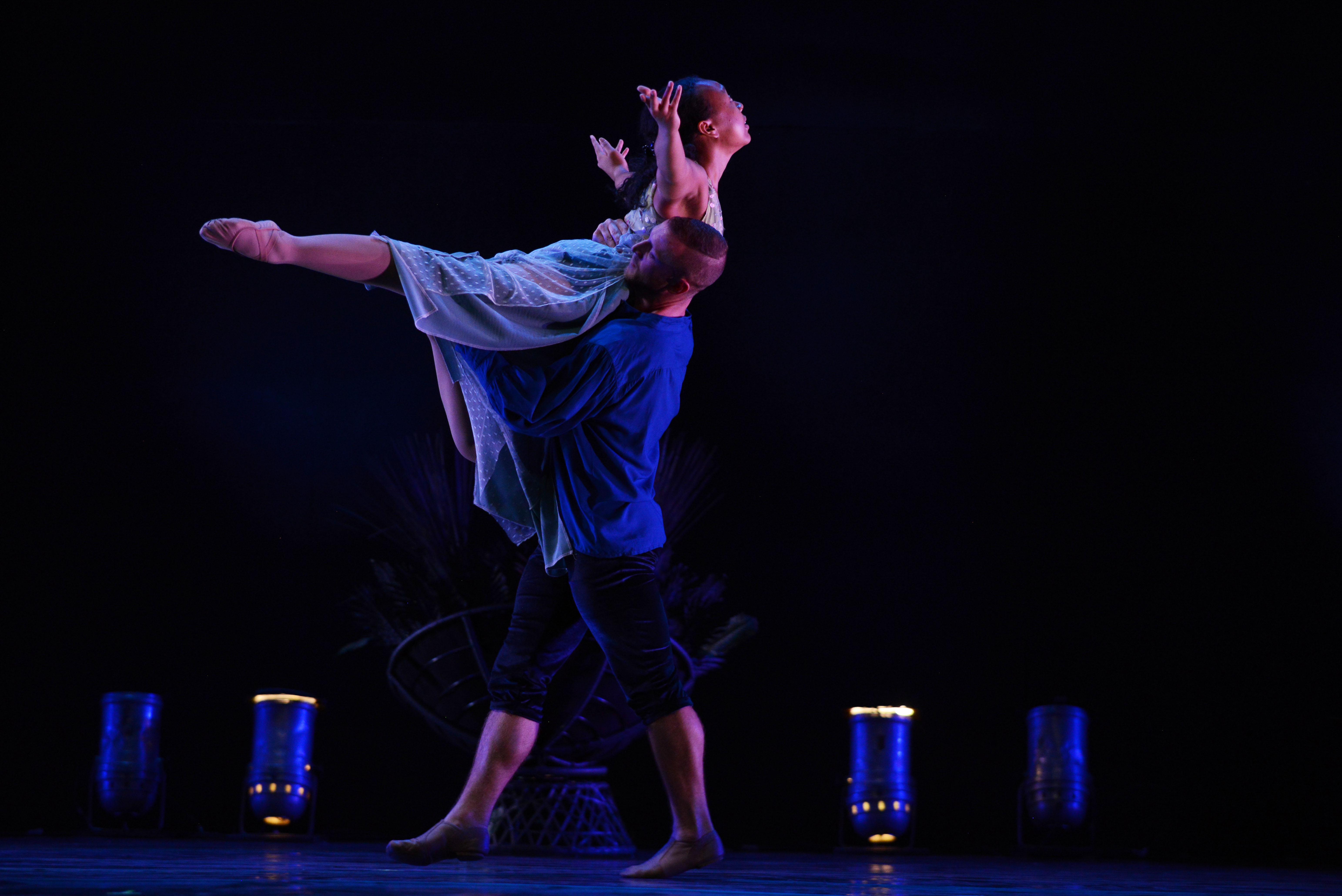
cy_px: 466
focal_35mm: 167
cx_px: 609
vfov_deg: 8.2
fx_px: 6227
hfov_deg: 12.3
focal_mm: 140
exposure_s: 1/200
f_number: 2.8
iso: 1600
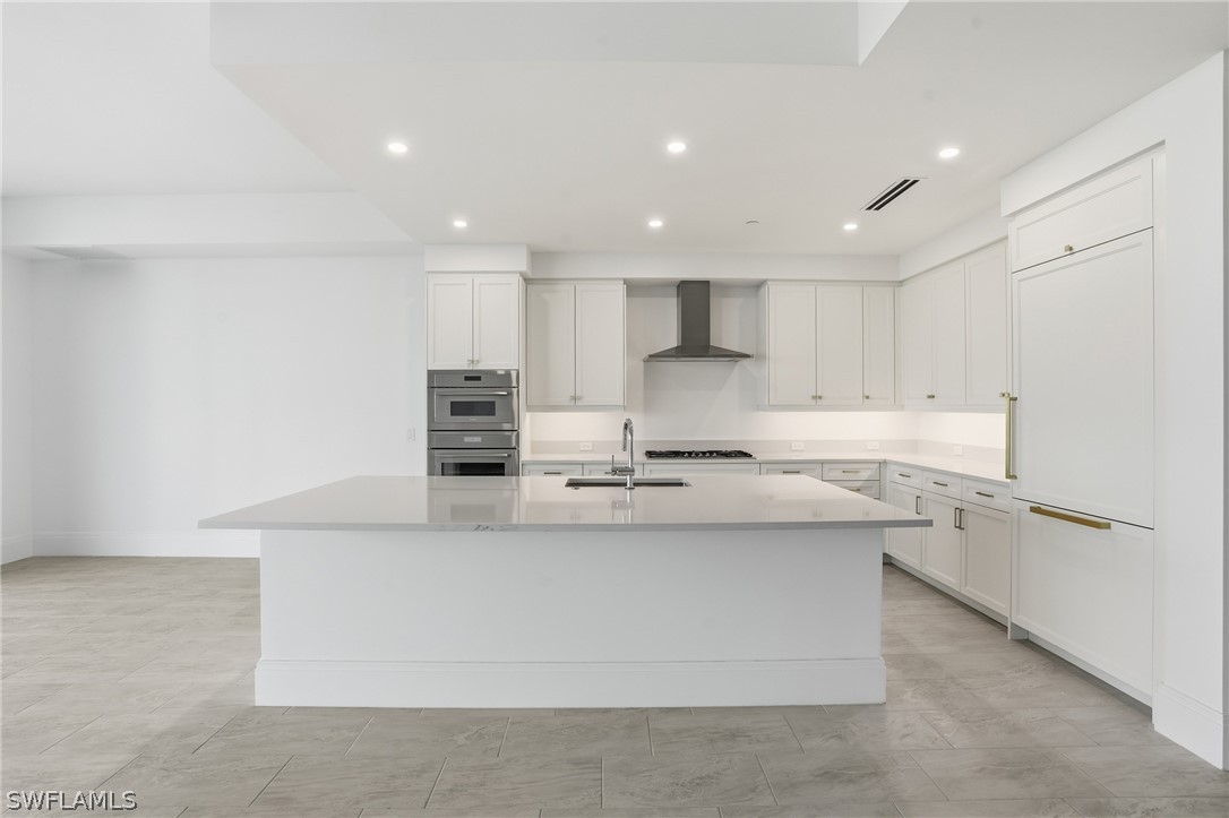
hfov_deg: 93.3
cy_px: 409
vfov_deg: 70.4
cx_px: 614
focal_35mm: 17
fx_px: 580
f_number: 9
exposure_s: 1/250
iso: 400
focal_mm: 17
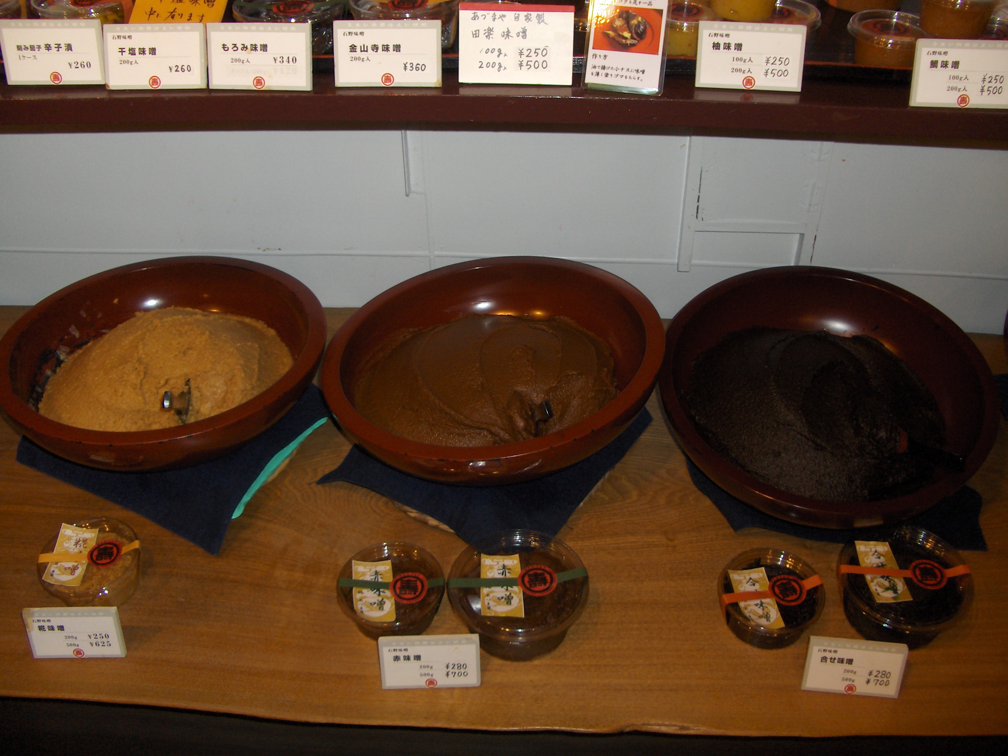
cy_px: 378
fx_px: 1019
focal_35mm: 35
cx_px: 504
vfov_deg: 40.7
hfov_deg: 52.6
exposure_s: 1/60
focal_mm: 5.8
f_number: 2.6
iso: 100
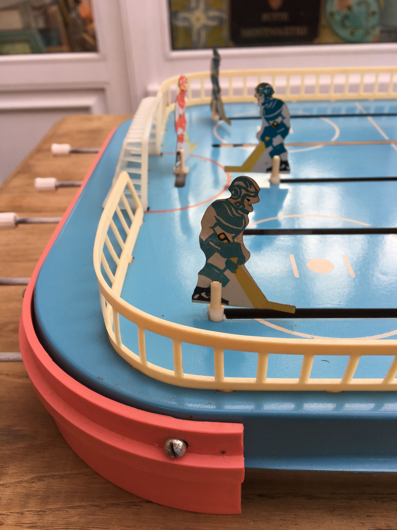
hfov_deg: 48.2
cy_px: 265
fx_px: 443
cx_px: 198
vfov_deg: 61.7
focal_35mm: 29
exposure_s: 1/104
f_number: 2.2
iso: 25
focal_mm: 4.15
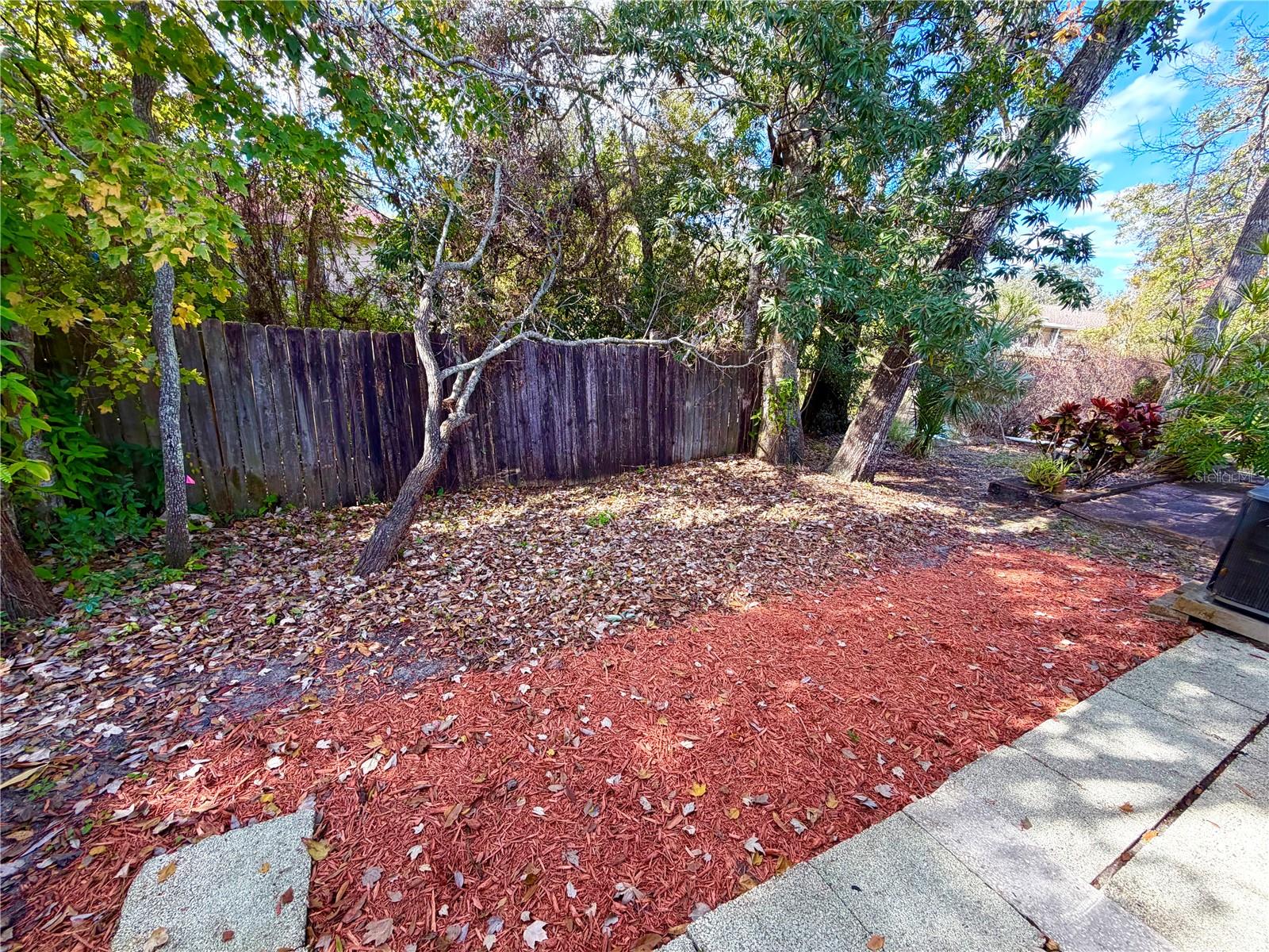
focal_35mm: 14
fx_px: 513
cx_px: 634
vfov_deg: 85.7
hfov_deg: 102.1
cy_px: 476
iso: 64
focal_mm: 2.22
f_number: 2.2
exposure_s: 1/166
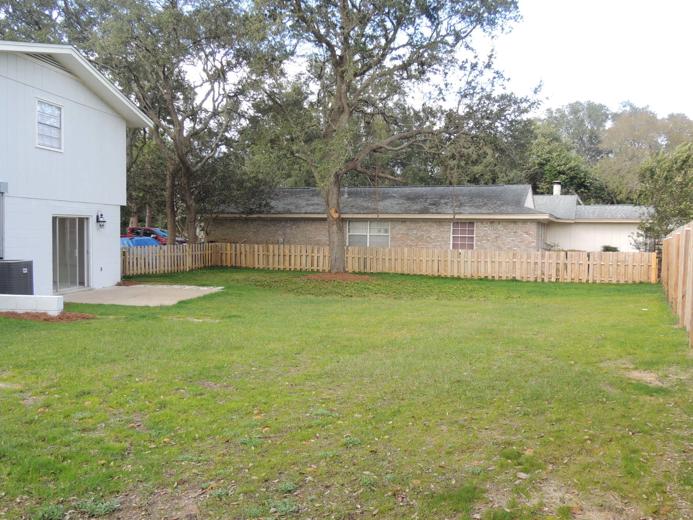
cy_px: 260
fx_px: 601
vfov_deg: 46.8
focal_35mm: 30
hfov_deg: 60.0
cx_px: 346
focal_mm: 5.3
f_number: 3.1
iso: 100
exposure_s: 1/160
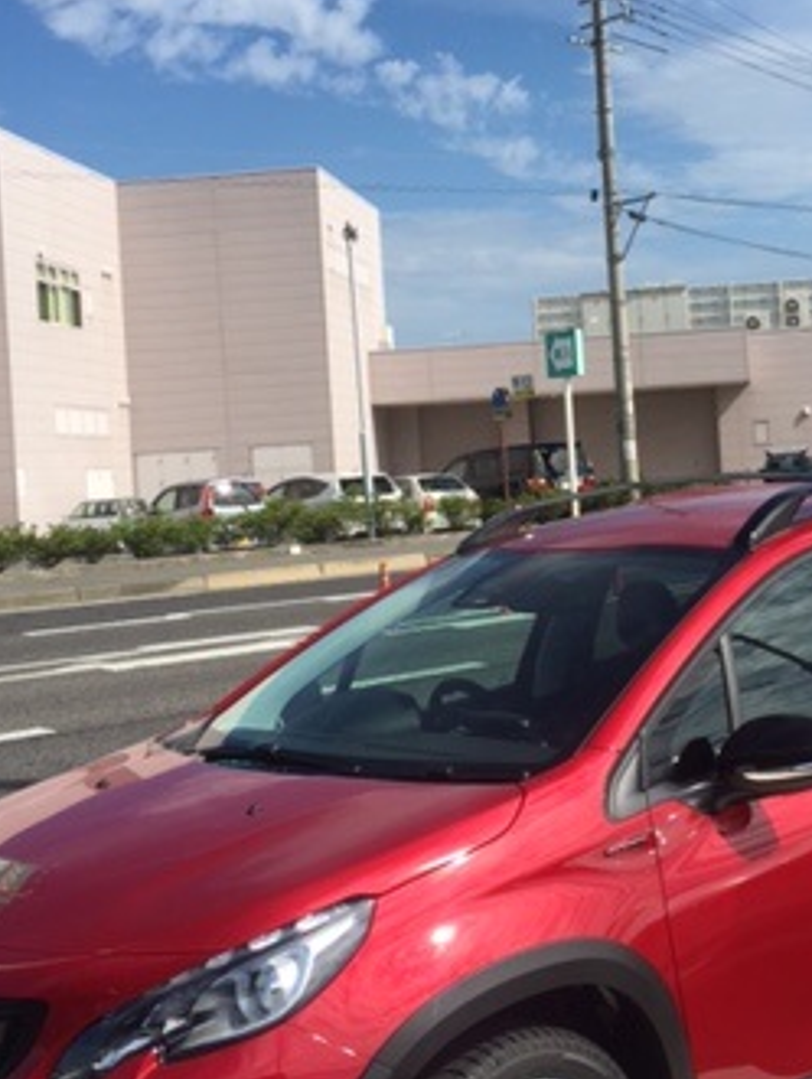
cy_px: 434
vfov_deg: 34.2
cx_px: 554
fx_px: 1748
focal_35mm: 56
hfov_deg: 26.0
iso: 32
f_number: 2.2
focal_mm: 4.15
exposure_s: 1/3049
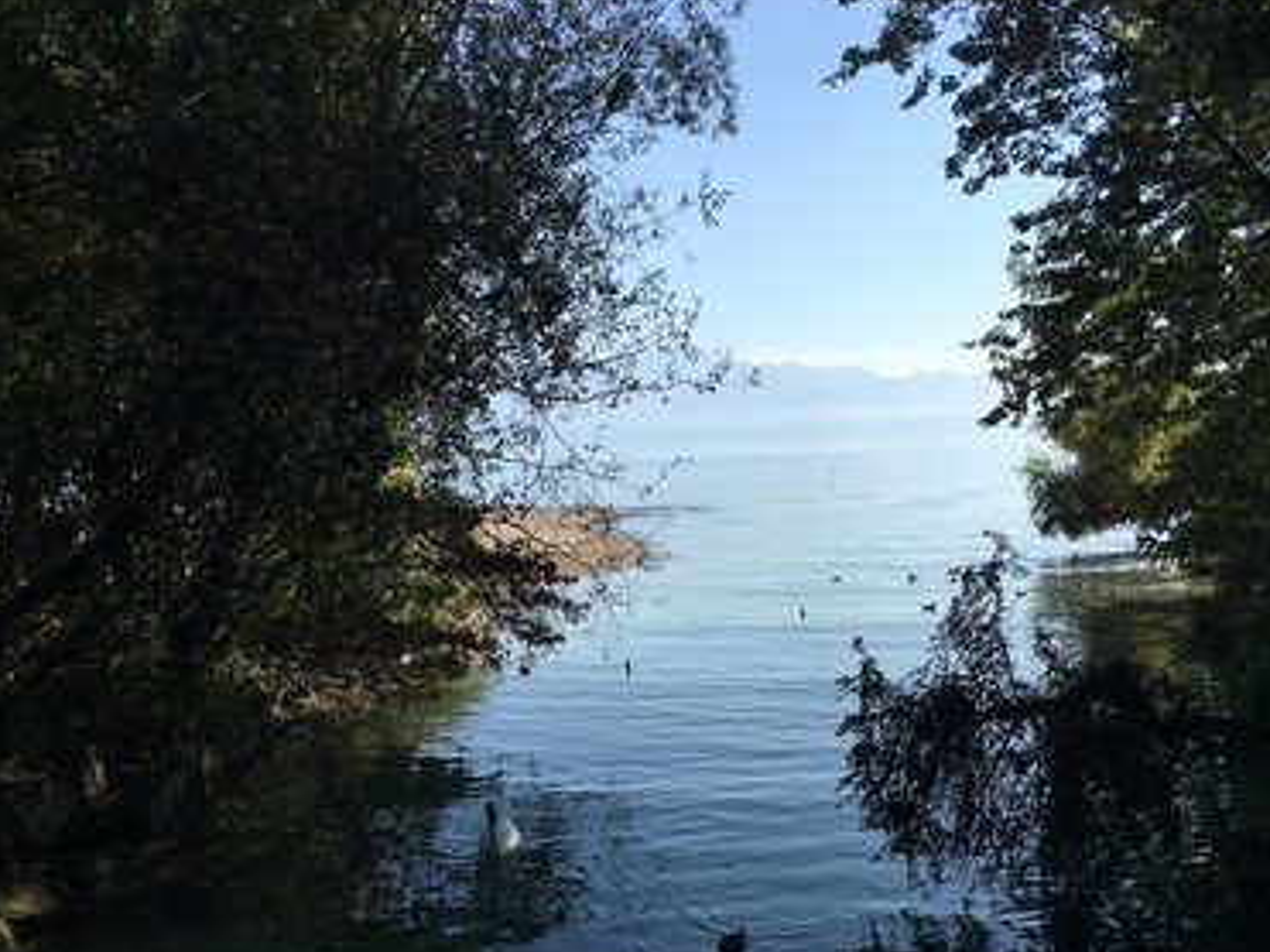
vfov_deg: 39.5
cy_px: 546
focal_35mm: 36
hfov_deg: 51.2
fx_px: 1320
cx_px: 719
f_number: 2.2
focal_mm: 4.15
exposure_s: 1/1637
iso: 25
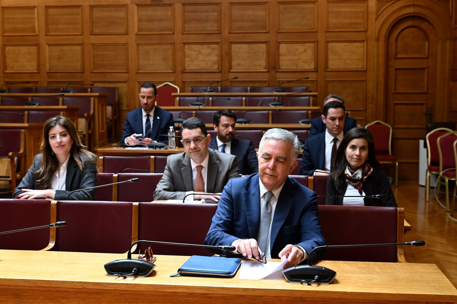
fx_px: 622
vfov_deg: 27.5
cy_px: 152
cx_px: 228
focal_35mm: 49
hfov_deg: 40.3
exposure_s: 1/200
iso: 2200
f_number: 5.6
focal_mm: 49
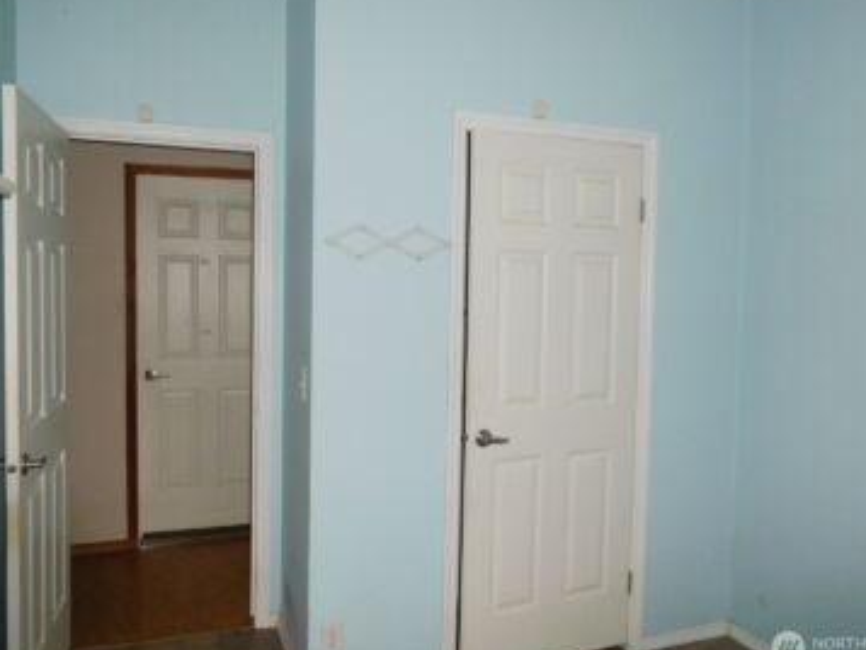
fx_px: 701
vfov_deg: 49.8
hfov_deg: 63.4
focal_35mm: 28
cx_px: 444
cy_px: 308
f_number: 3.4
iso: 360
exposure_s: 1/30
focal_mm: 4.5
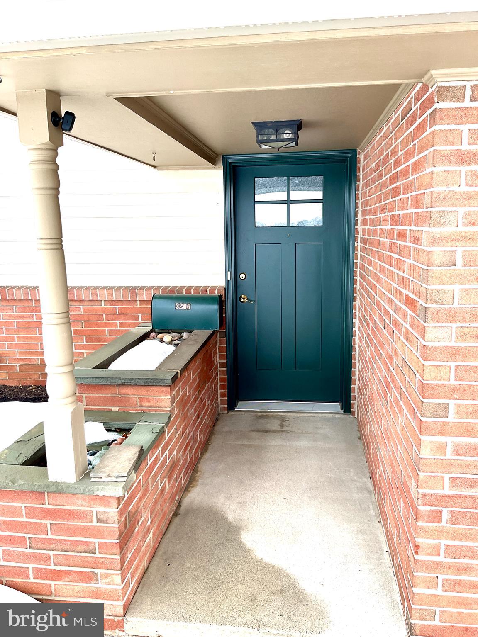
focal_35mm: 29
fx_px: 534
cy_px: 318
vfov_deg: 61.7
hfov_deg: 48.2
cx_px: 239
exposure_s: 1/120
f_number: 1.8
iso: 25
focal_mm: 3
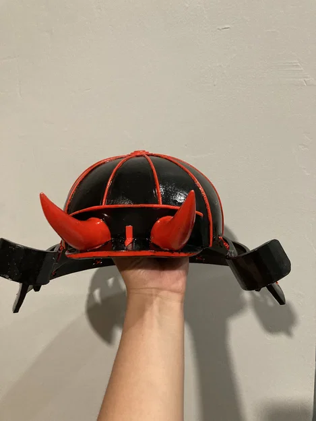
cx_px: 158
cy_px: 210
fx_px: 341
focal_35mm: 28
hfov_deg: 49.8
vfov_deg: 63.4
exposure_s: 1/40
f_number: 1.8
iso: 400
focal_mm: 3.99
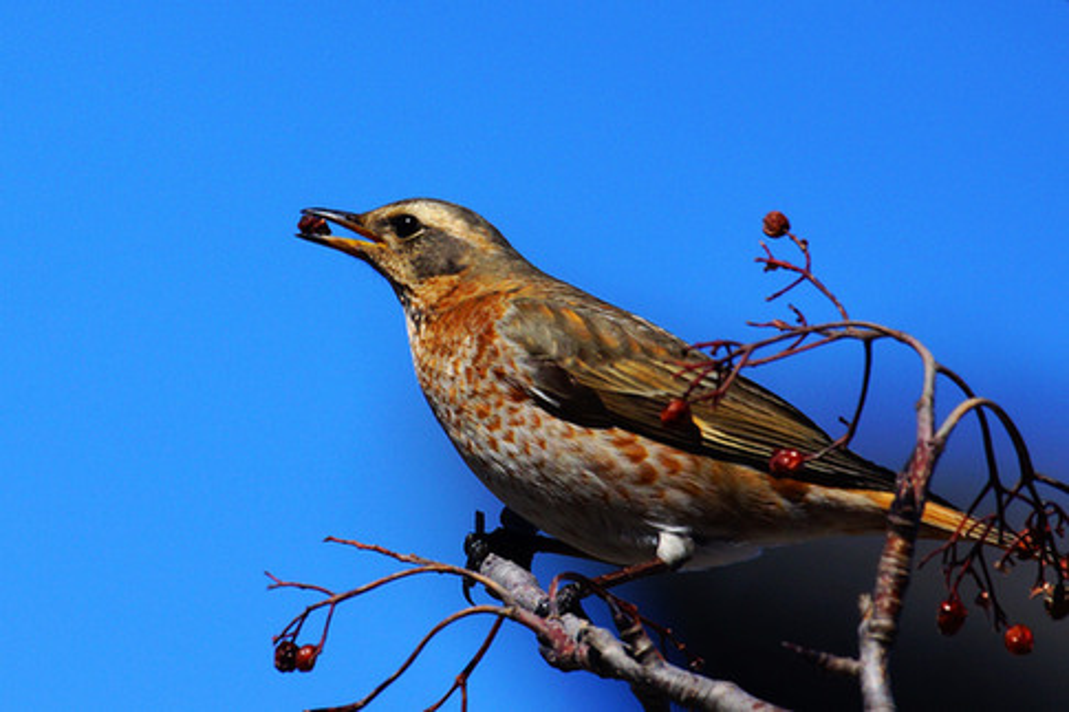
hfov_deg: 3.4
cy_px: 356
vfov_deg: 2.3
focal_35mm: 600
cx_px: 534
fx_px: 17810
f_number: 6.3
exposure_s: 1/2000
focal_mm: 400
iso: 200
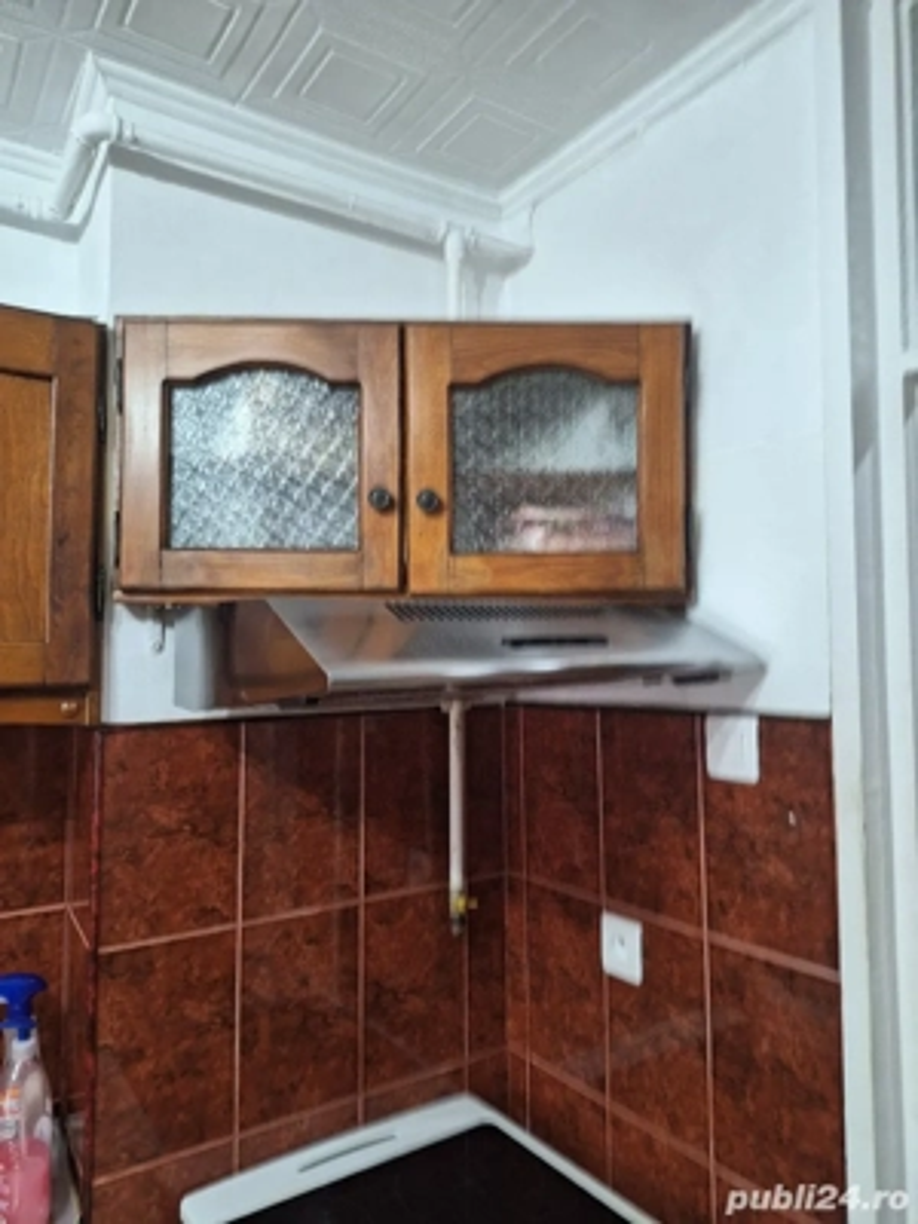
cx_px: 459
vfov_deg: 73.9
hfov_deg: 58.9
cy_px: 612
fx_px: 813
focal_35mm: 23
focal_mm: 5.54
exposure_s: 1/33
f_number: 1.8
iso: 200
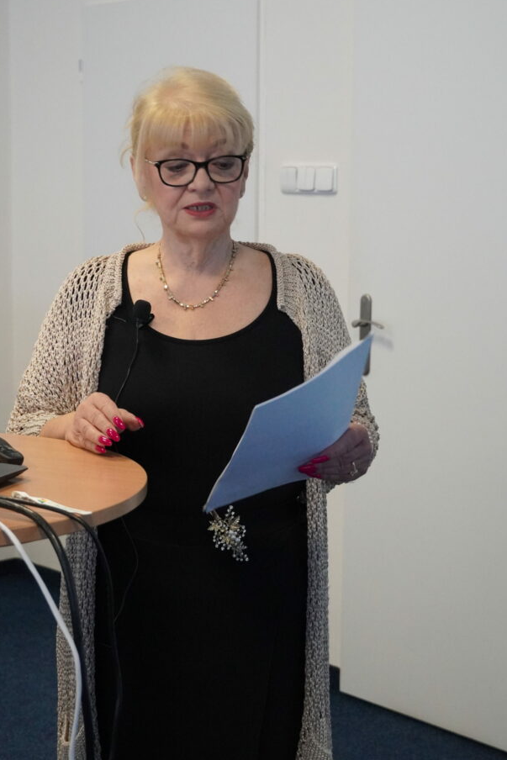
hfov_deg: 20.0
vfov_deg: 29.6
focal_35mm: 68
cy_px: 364
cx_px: 244
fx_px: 1436
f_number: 4.5
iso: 6400
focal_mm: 40
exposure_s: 1/100
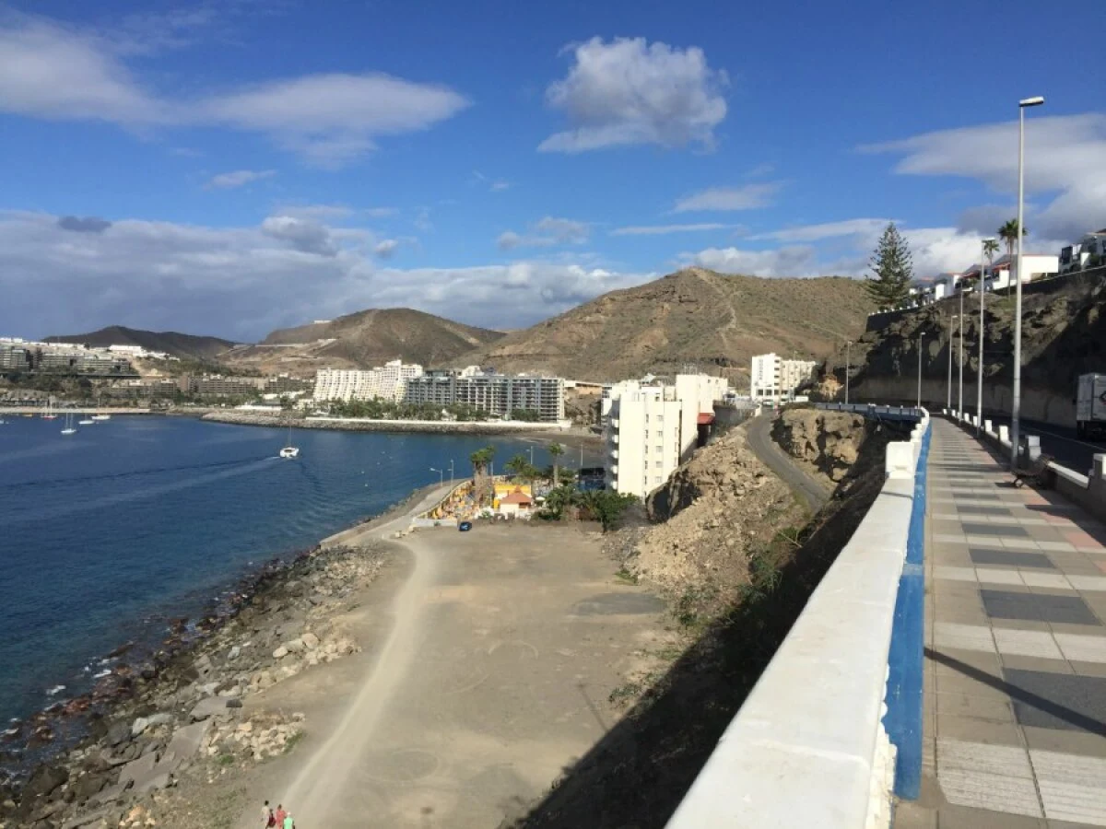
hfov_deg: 61.7
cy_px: 414
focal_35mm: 29
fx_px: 927
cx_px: 553
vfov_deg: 48.2
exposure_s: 1/4405
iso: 32
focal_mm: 4.15
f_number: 2.2
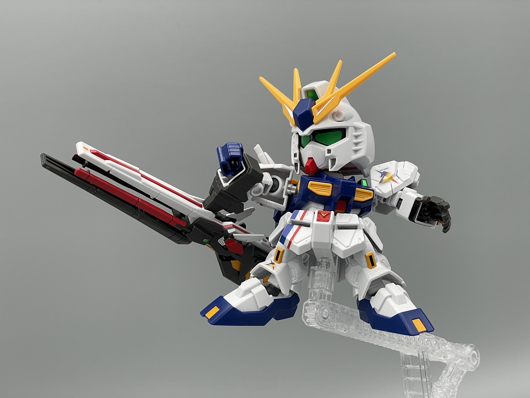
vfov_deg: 28.0
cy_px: 199
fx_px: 796
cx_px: 265
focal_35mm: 52
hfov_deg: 36.8
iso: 25
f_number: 2
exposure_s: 1/140
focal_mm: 6
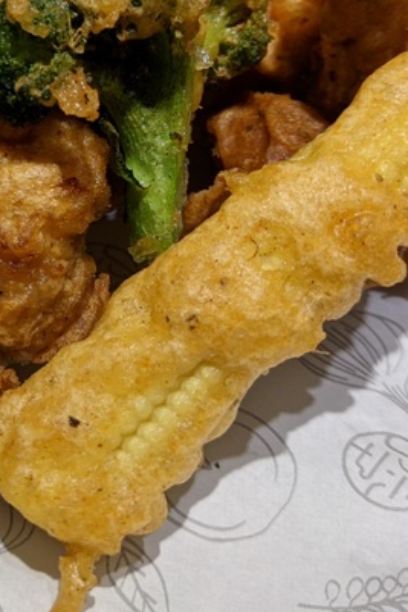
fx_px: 953
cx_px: 20
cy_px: 166
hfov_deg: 23.4
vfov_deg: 35.0
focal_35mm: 56
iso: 60
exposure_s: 1/40
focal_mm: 4.38
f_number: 1.73
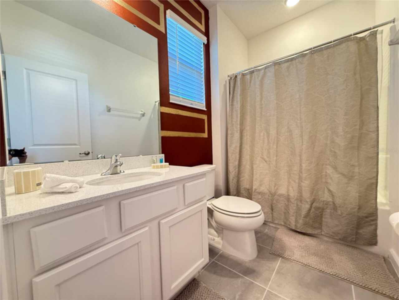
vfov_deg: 85.7
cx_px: 200
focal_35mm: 14
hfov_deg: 102.1
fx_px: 161
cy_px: 150
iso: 500
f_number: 2.2
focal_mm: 2.22
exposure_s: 1/60
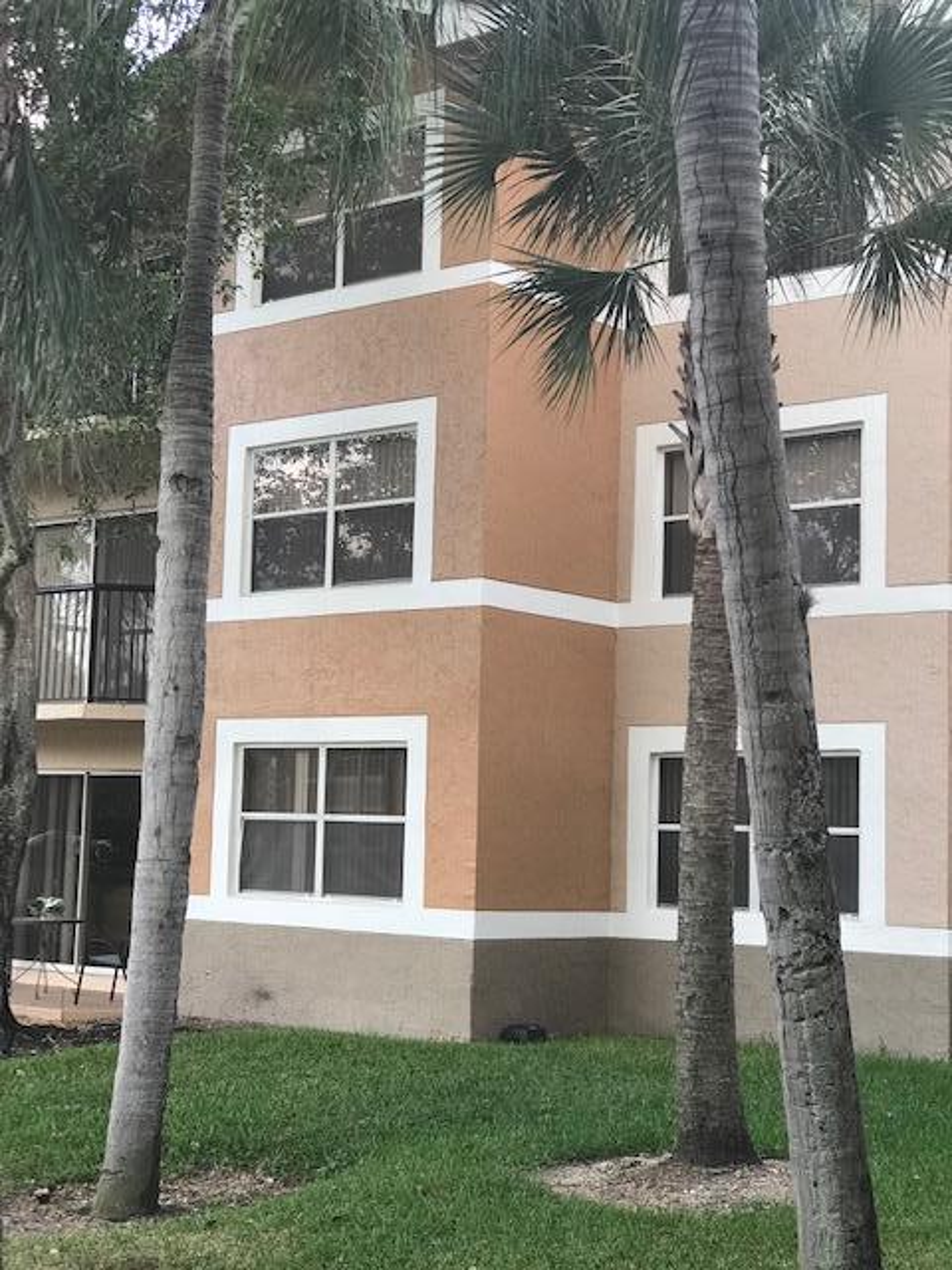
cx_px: 476
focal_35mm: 57
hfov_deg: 25.7
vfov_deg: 33.8
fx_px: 2090
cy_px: 635
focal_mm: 6.6
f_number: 2.8
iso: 20
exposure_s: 1/60
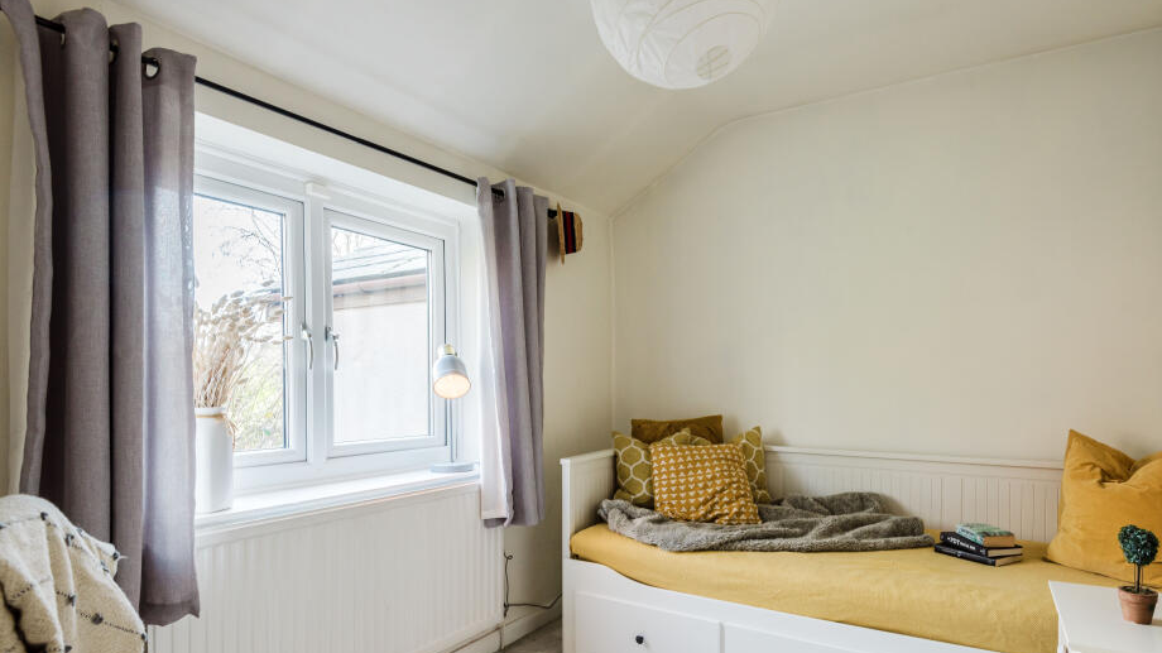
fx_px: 647
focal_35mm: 21
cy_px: 395
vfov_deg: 53.1
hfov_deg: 83.7
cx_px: 626
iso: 160
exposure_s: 1/15
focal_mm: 18
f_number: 8
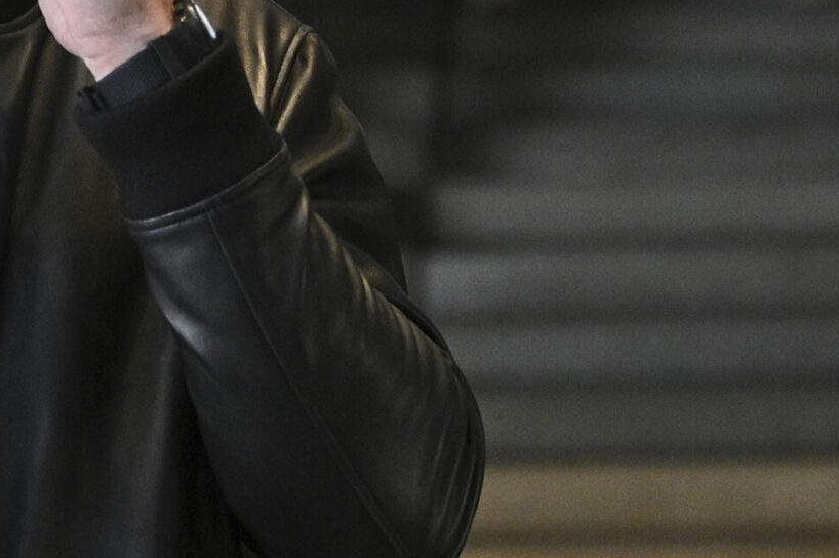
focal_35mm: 219
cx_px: -190
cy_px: -89
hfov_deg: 9.3
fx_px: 5100
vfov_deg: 6.2
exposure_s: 1/640
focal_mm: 70
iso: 3200
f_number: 2.8
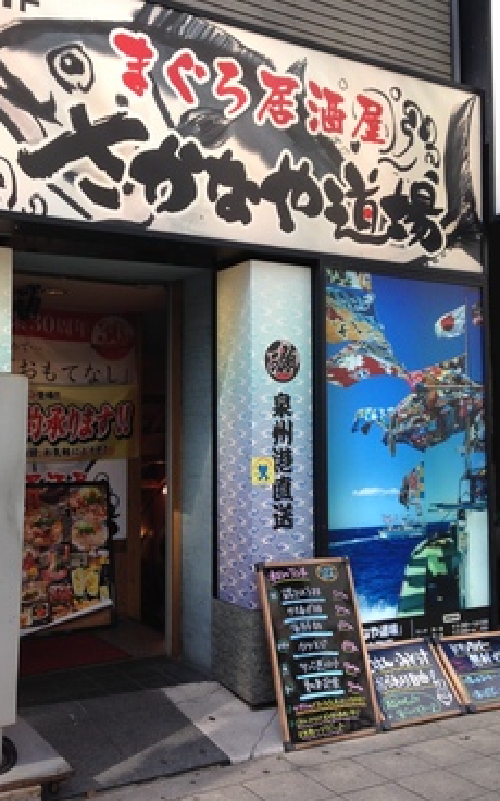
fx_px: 828
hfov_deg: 33.5
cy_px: 383
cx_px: 211
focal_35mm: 38
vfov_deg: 51.5
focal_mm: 4.12
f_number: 2.4
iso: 50
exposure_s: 1/288
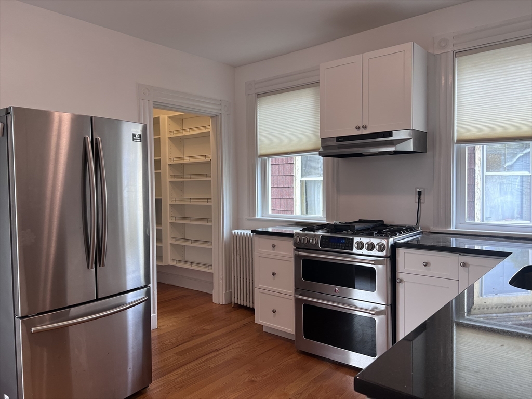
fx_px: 400
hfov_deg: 67.3
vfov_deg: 53.1
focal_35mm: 26
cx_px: 266
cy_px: 200
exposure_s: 1/120
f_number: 1.5
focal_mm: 5.7
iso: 80
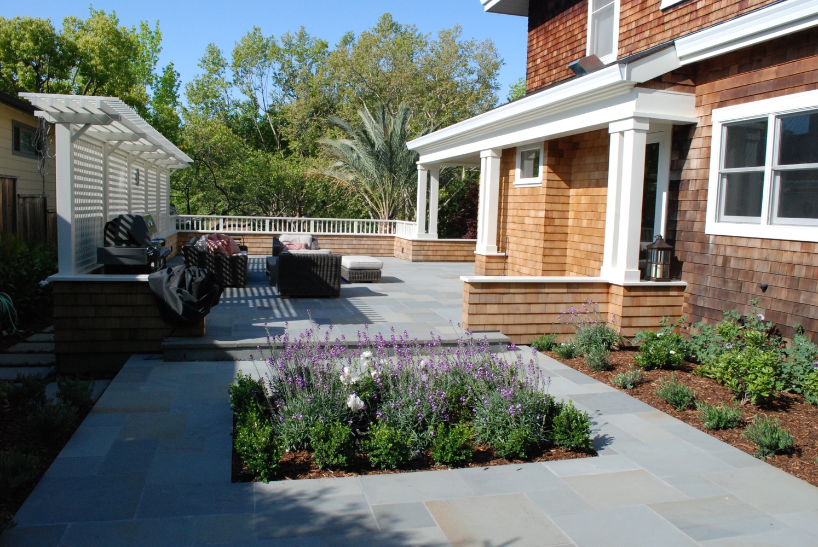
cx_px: 409
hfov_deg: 67.3
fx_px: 614
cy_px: 274
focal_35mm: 27
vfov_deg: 48.0
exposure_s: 1/640
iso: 800
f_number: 13
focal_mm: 18
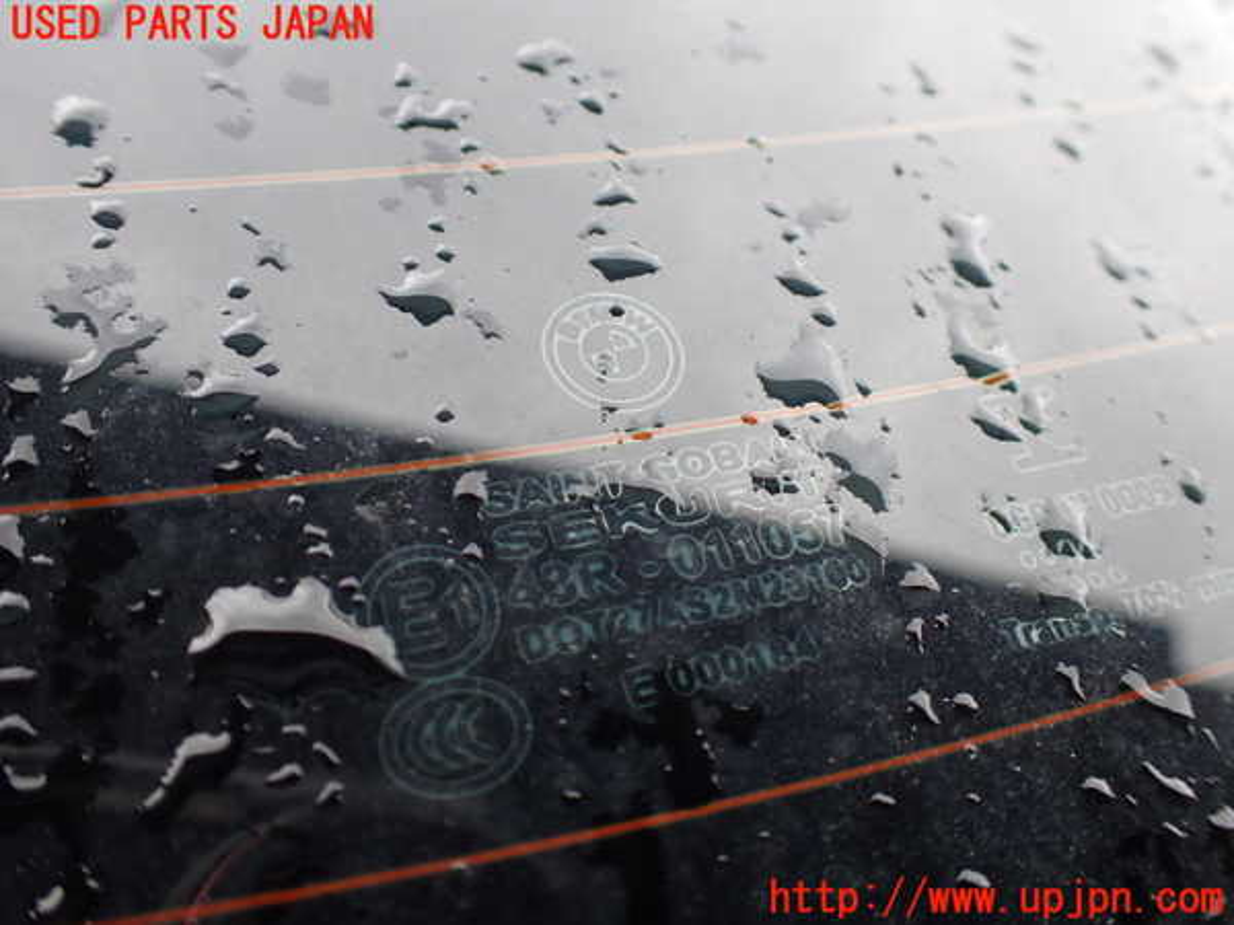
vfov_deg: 46.8
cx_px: 617
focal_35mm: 30
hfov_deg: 60.0
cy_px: 462
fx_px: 1069
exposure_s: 1/125
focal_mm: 5.4
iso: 200
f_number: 2.3
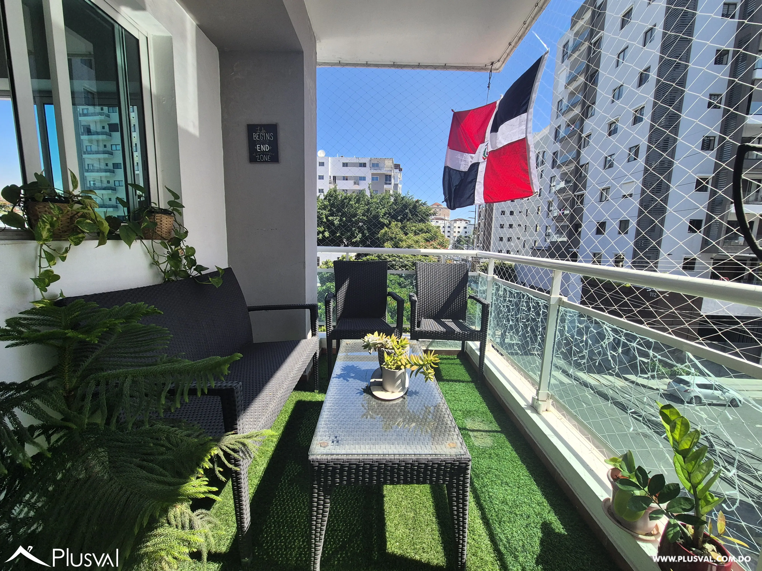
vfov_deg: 89.9
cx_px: 381
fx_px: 286
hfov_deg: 106.2
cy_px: 286
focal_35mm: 13
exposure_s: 1/1112
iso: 50
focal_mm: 2.2
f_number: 2.2
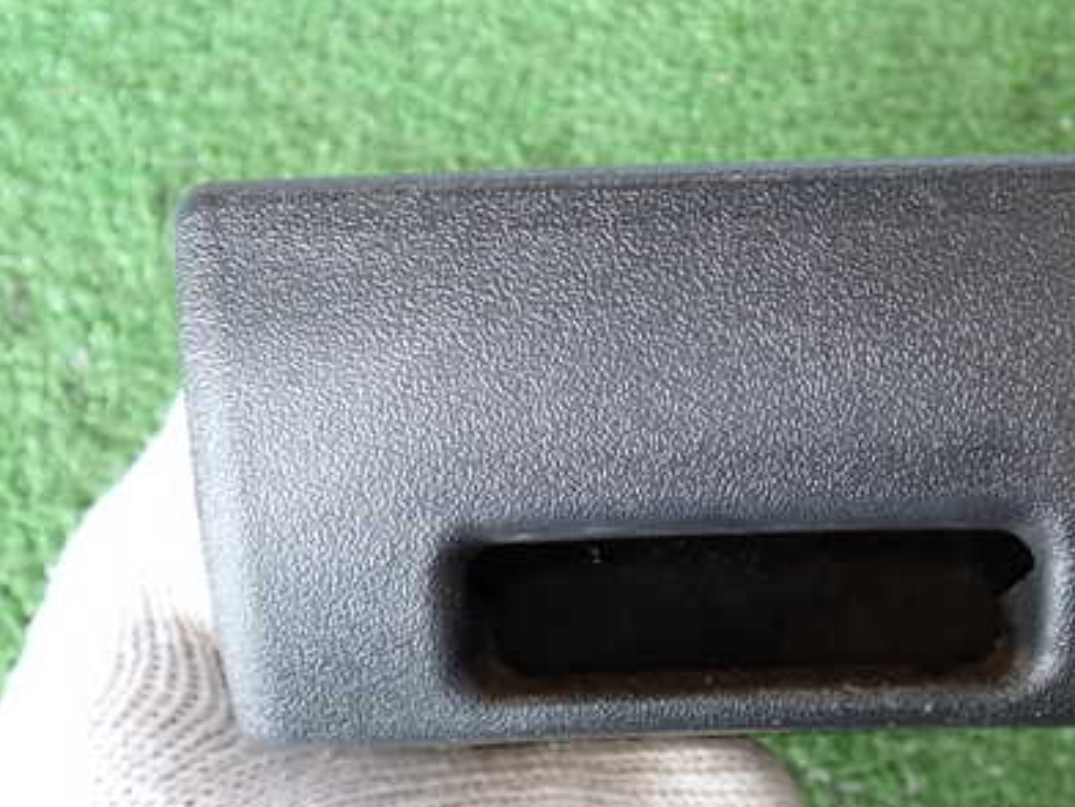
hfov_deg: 38.6
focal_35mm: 49
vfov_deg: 29.7
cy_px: 412
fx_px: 1522
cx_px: 691
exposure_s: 1/40
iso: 200
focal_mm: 5.79
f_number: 2.4
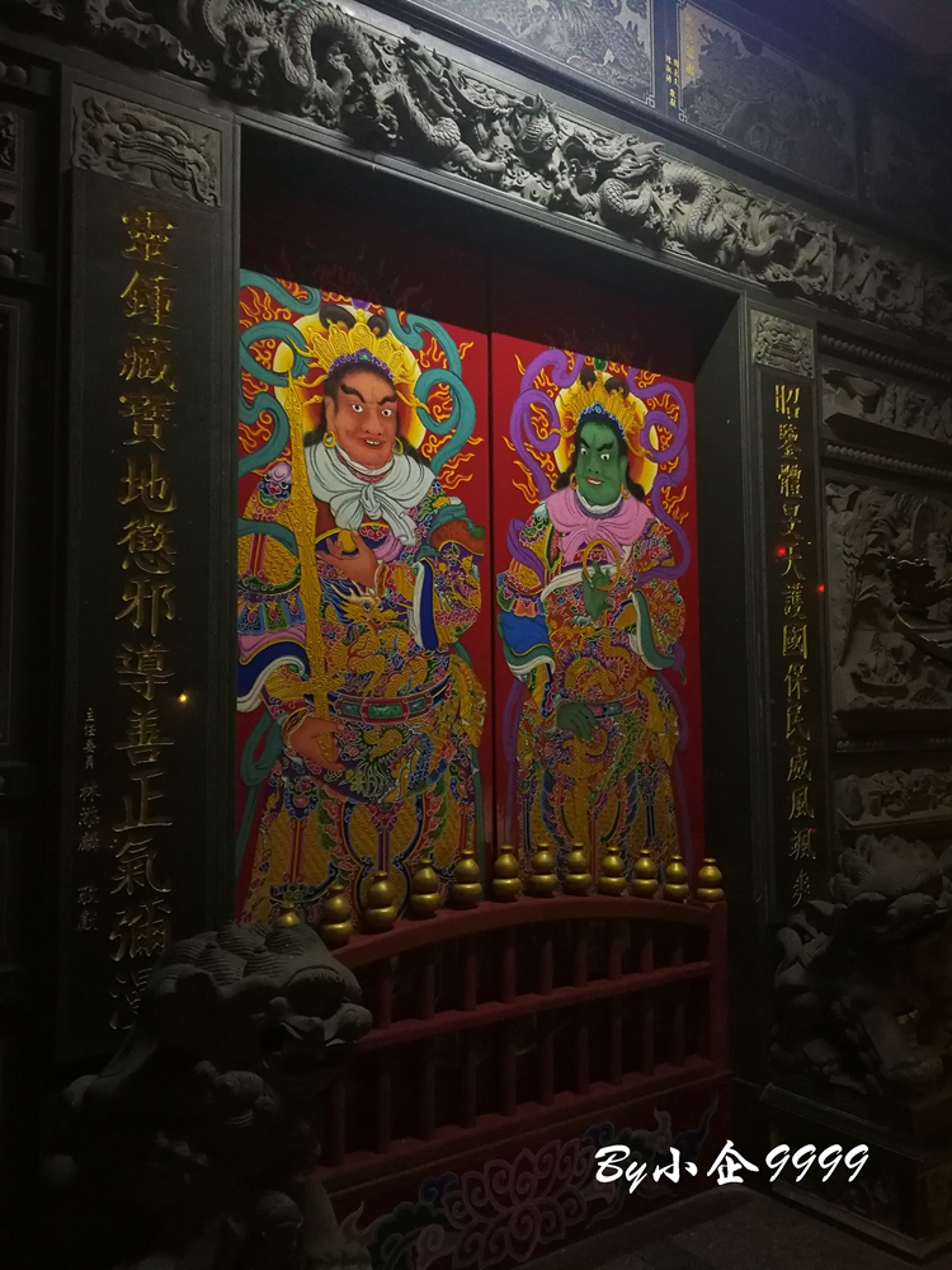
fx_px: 990
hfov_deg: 51.4
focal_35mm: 27
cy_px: 635
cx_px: 476
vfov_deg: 65.3
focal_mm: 3.95
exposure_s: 1/20
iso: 640
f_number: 2.2
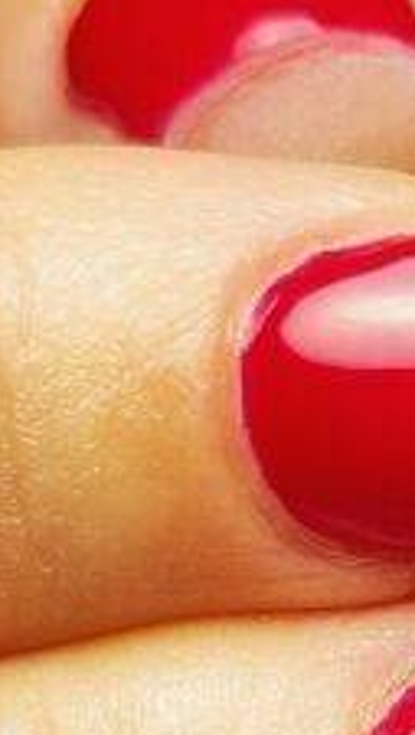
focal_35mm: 178
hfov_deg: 6.7
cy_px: 598
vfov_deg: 12.0
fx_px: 3473
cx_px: 670
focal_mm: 7.01
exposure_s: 1/120
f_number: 1.69
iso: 50
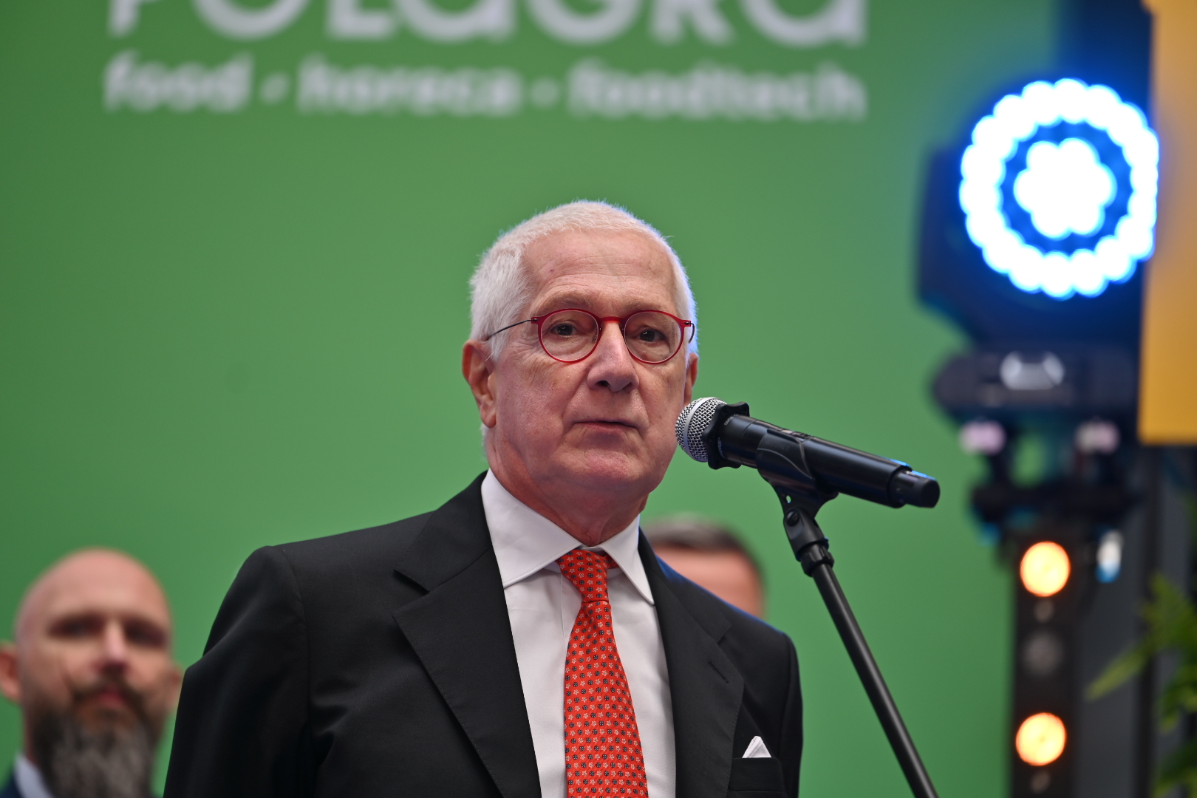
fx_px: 5985
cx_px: 598
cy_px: 399
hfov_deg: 11.4
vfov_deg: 7.6
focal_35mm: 180
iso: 110
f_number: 2.8
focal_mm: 180
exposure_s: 1/200
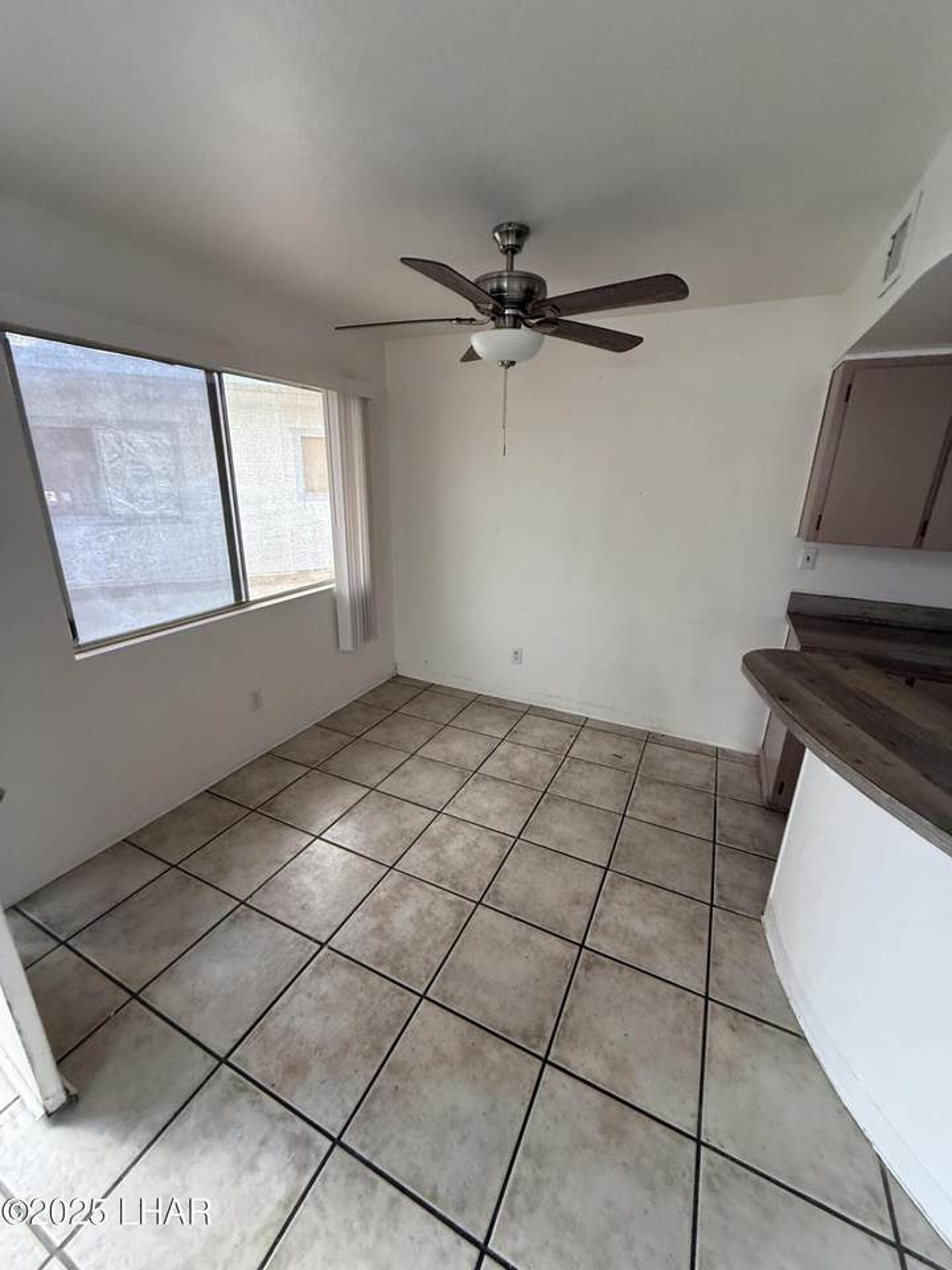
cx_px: 476
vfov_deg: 102.1
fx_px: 513
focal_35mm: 14
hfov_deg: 85.7
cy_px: 635
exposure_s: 1/99
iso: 320
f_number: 2.2
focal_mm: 2.22
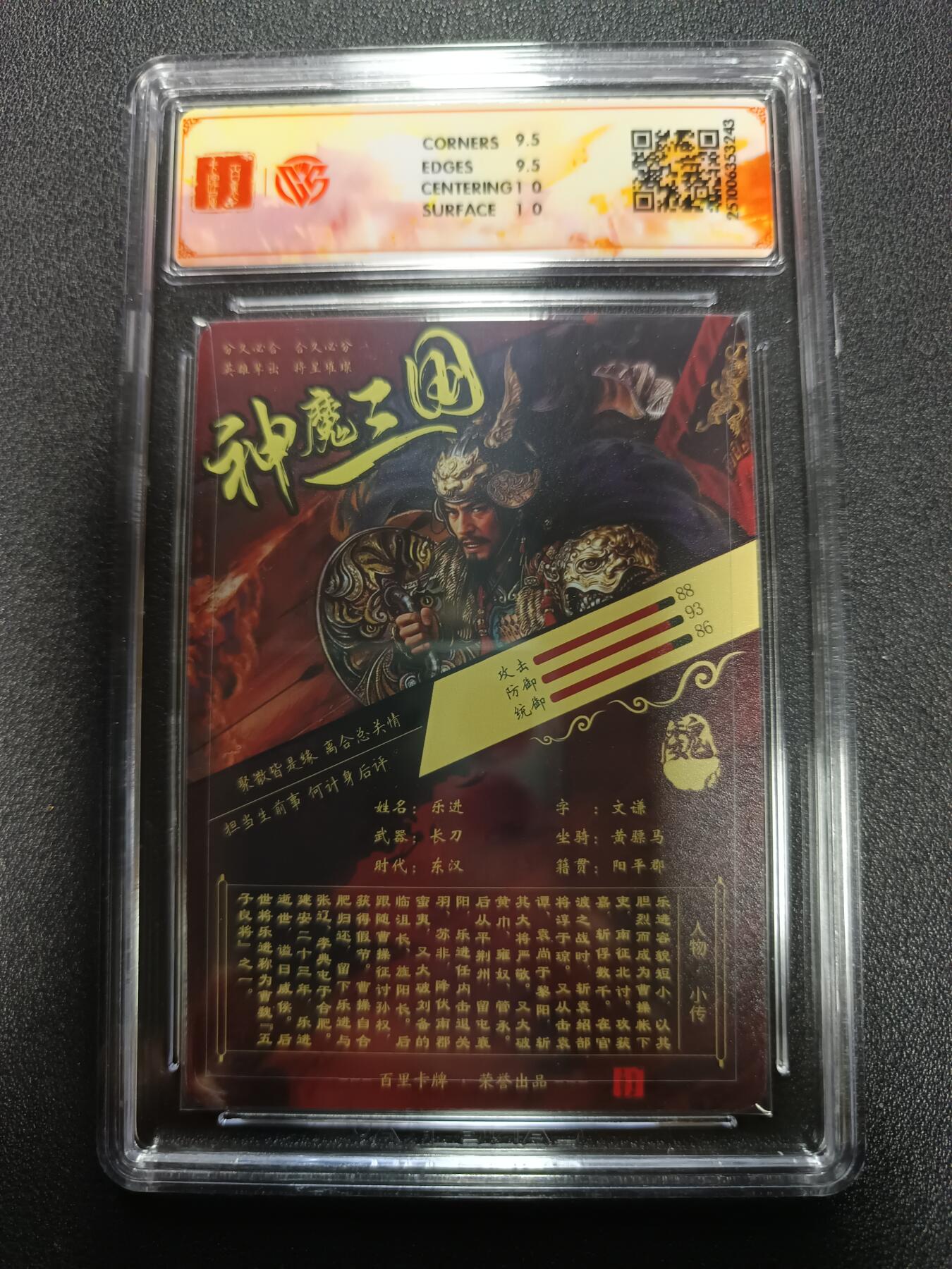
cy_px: 634
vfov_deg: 71.6
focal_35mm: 24
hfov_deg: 56.8
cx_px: 476
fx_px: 880
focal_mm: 5.31
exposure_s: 1/50
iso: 1118
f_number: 1.7
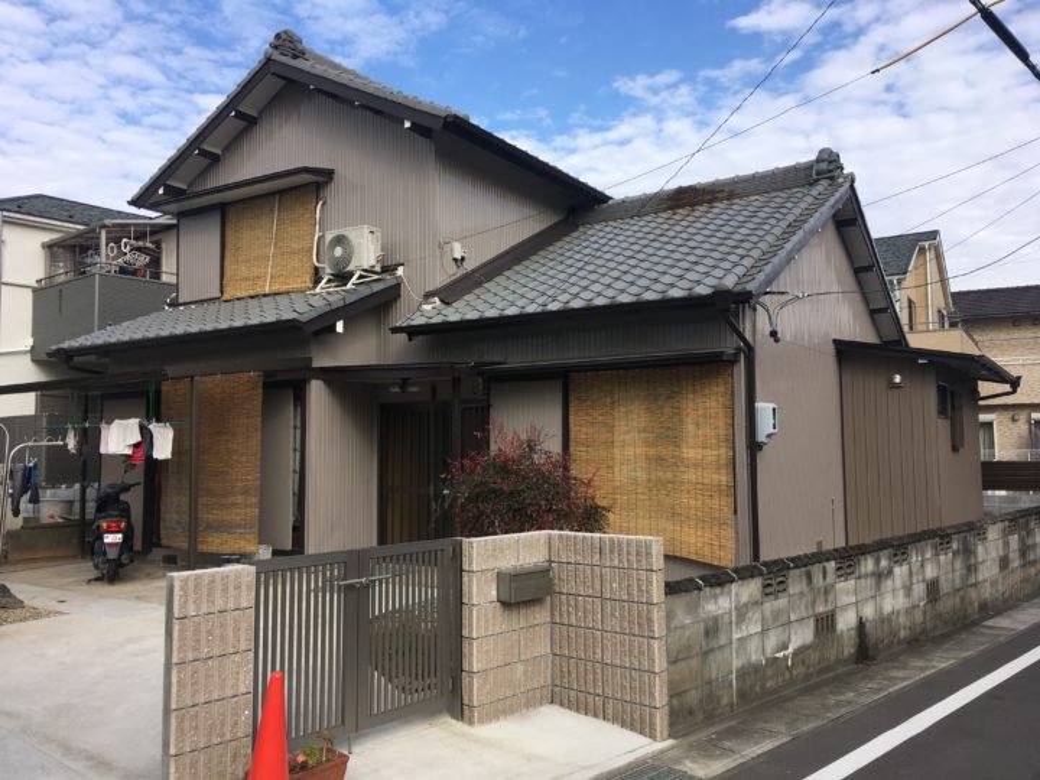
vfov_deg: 48.2
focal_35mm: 29
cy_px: 390
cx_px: 520
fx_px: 871
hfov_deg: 61.7
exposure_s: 1/1241
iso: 25
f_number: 2.2
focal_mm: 4.15
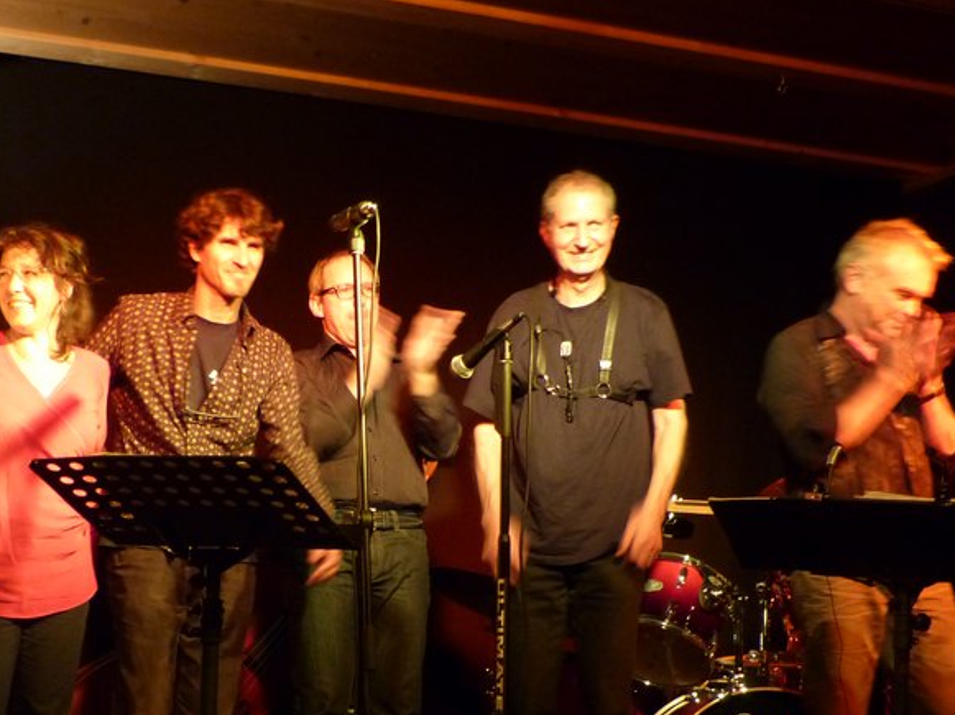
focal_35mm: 62
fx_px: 1709
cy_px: 562
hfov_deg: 31.0
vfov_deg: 23.3
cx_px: 327
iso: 400
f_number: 2.8
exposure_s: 1/15
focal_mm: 6.4
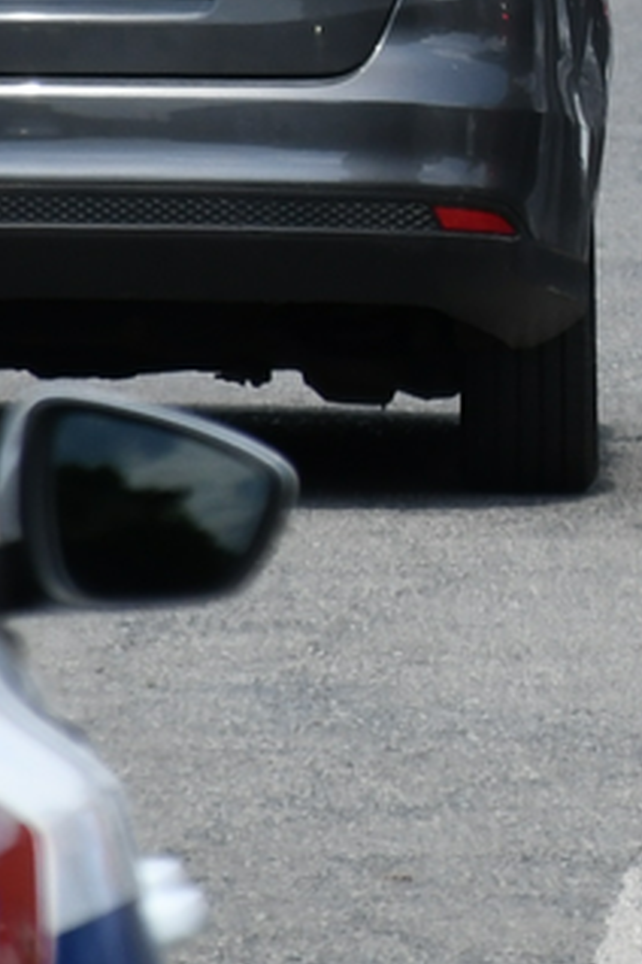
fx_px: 28647
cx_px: 1057
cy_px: -127
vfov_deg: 1.9
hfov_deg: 1.3
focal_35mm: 1071
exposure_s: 1/1600
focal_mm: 140
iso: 400
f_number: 5.6
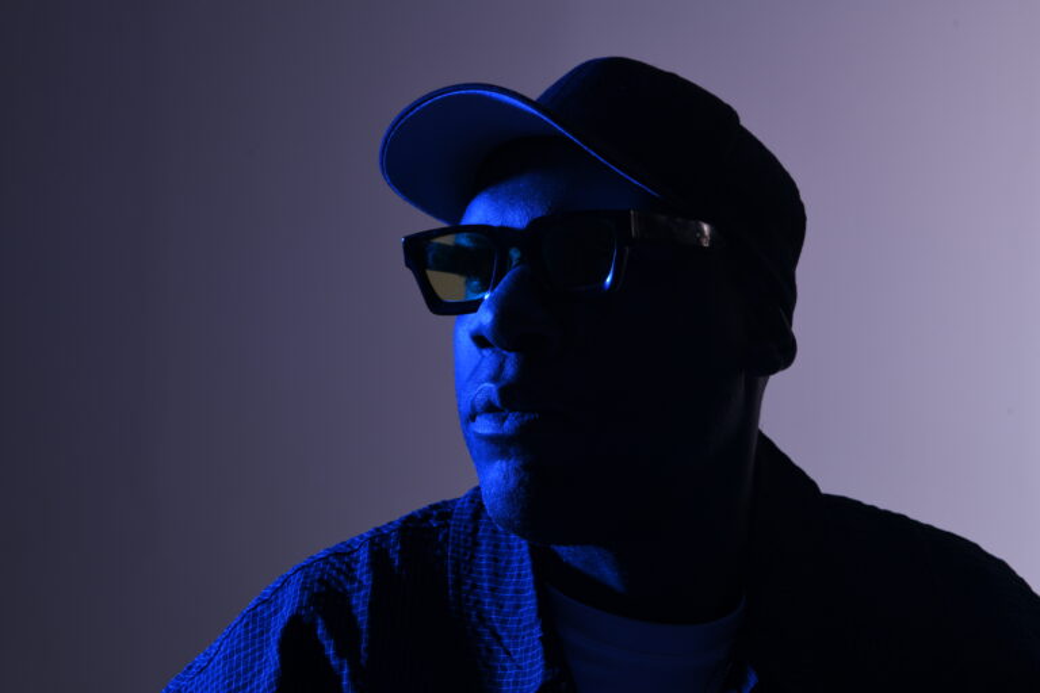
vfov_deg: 19.5
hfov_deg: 28.8
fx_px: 2022
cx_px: 520
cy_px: 346
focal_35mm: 70
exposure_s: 1/125
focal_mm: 70
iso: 200
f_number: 11
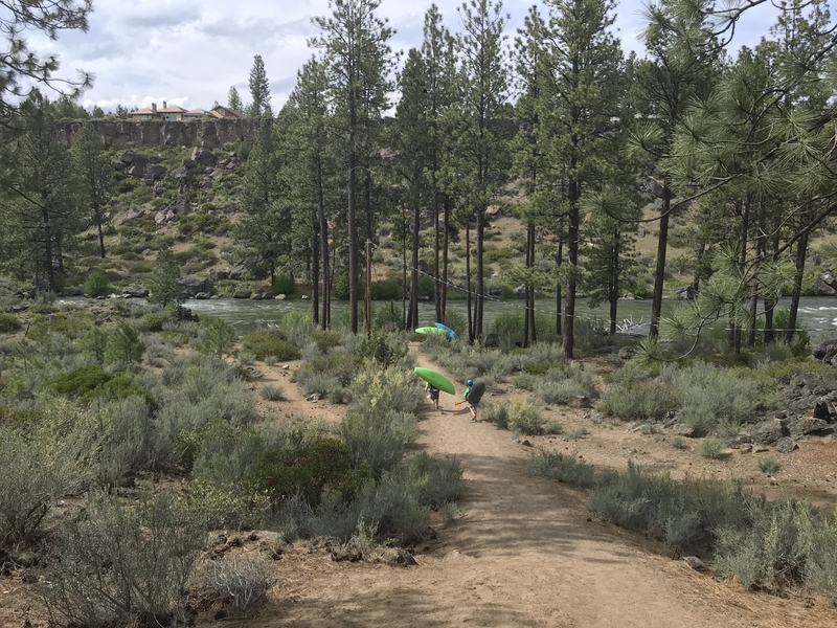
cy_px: 314
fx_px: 677
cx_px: 418
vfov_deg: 49.7
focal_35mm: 28
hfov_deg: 63.4
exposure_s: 1/1114
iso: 20
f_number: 1.8
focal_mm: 3.99
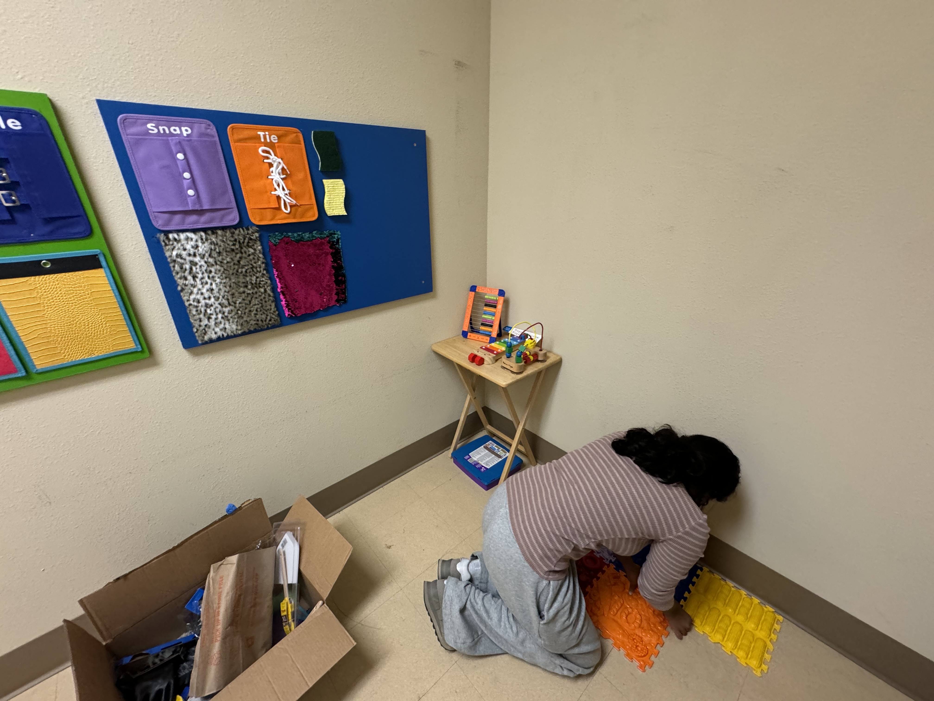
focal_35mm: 14
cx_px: 467
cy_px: 350
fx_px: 378
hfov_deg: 102.1
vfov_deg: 85.7
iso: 320
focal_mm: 2.22
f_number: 2.2
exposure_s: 1/72
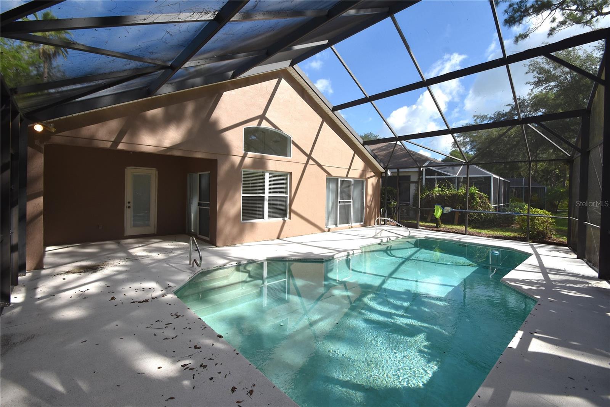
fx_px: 254
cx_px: 305
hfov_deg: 100.4
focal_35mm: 15
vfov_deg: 77.3
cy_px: 204
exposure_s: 1/500
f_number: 8
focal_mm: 10
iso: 400
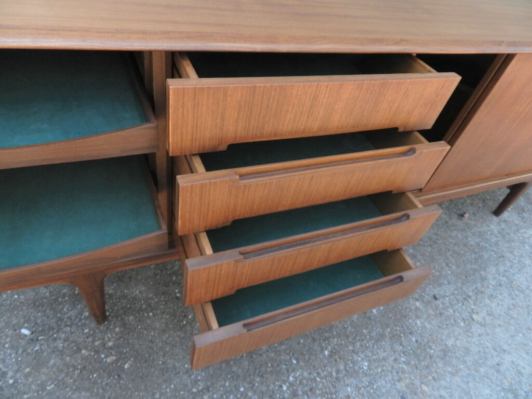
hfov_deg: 73.9
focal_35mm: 23
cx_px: 266
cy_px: 200
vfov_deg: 58.9
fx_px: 353
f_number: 3.5
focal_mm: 4
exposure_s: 1/320
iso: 160
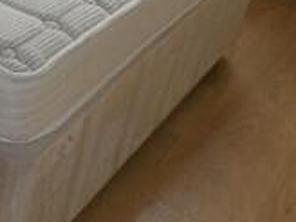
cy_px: -50
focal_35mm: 71
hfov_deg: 22.3
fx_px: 607
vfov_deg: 19.4
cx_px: -156
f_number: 2.8
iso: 80
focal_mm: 3.6
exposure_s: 1/60
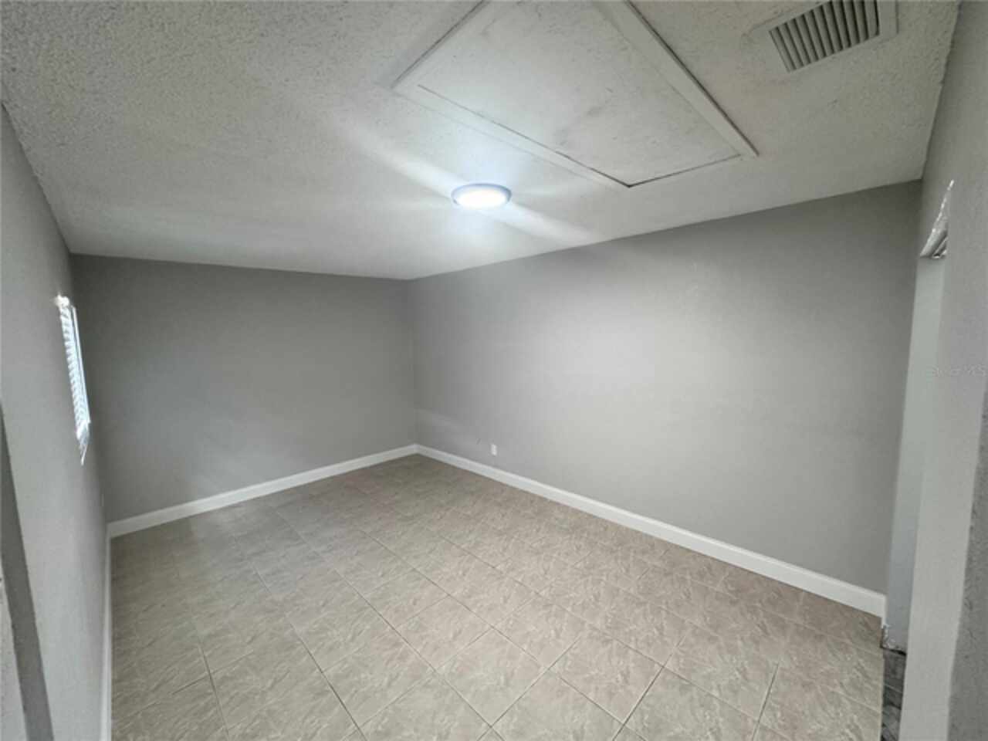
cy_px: 370
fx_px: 400
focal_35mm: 14
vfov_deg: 85.7
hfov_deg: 102.1
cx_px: 494
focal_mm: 2.22
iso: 320
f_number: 2.2
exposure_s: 1/60
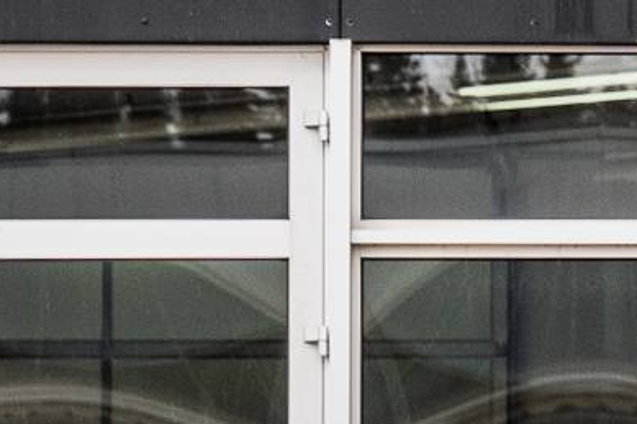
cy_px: 354
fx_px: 5854
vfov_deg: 4.1
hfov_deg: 6.1
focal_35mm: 331
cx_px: 1041
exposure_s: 1/320
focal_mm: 67
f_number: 5.6
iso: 800
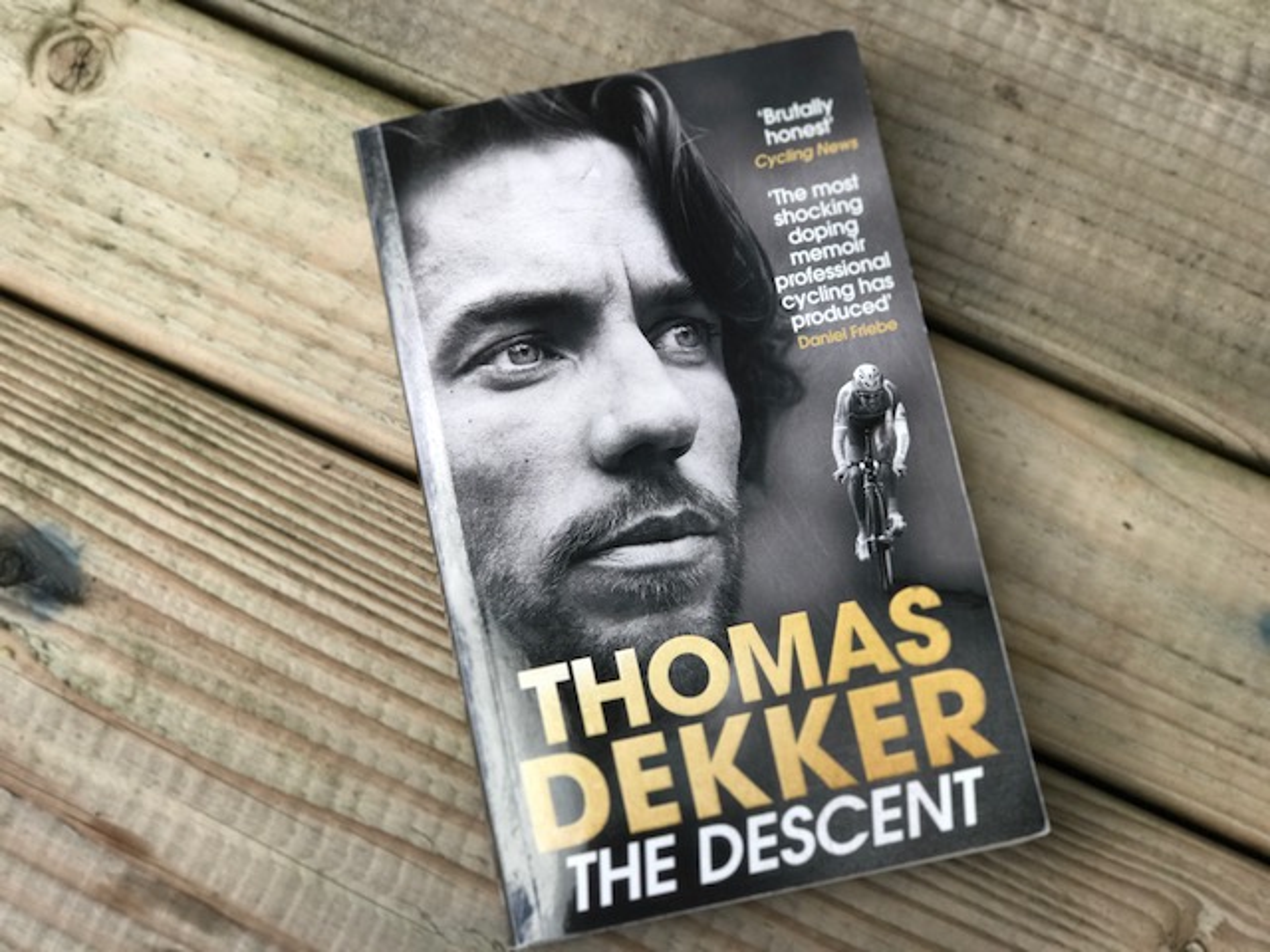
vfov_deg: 25.7
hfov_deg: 33.8
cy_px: 476
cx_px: 635
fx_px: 2091
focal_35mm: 57
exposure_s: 1/138
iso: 20
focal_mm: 6.6
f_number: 2.8
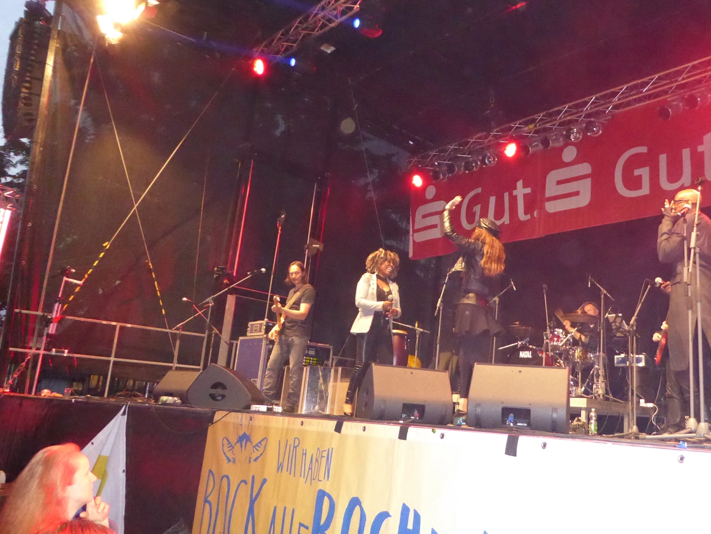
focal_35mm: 31
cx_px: 443
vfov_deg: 45.4
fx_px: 637
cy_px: 252
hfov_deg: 57.7
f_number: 3.3
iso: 1600
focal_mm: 4.3
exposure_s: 1/60
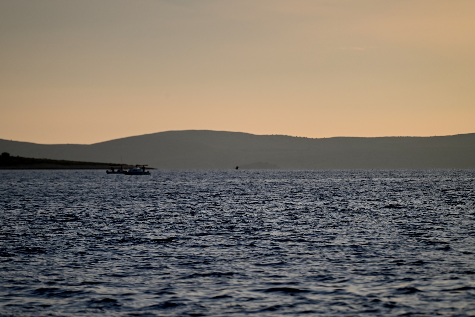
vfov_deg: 4.6
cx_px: 238
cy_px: 158
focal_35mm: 300
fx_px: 3959
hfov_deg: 6.9
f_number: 5.6
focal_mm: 300
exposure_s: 1/1000
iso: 280
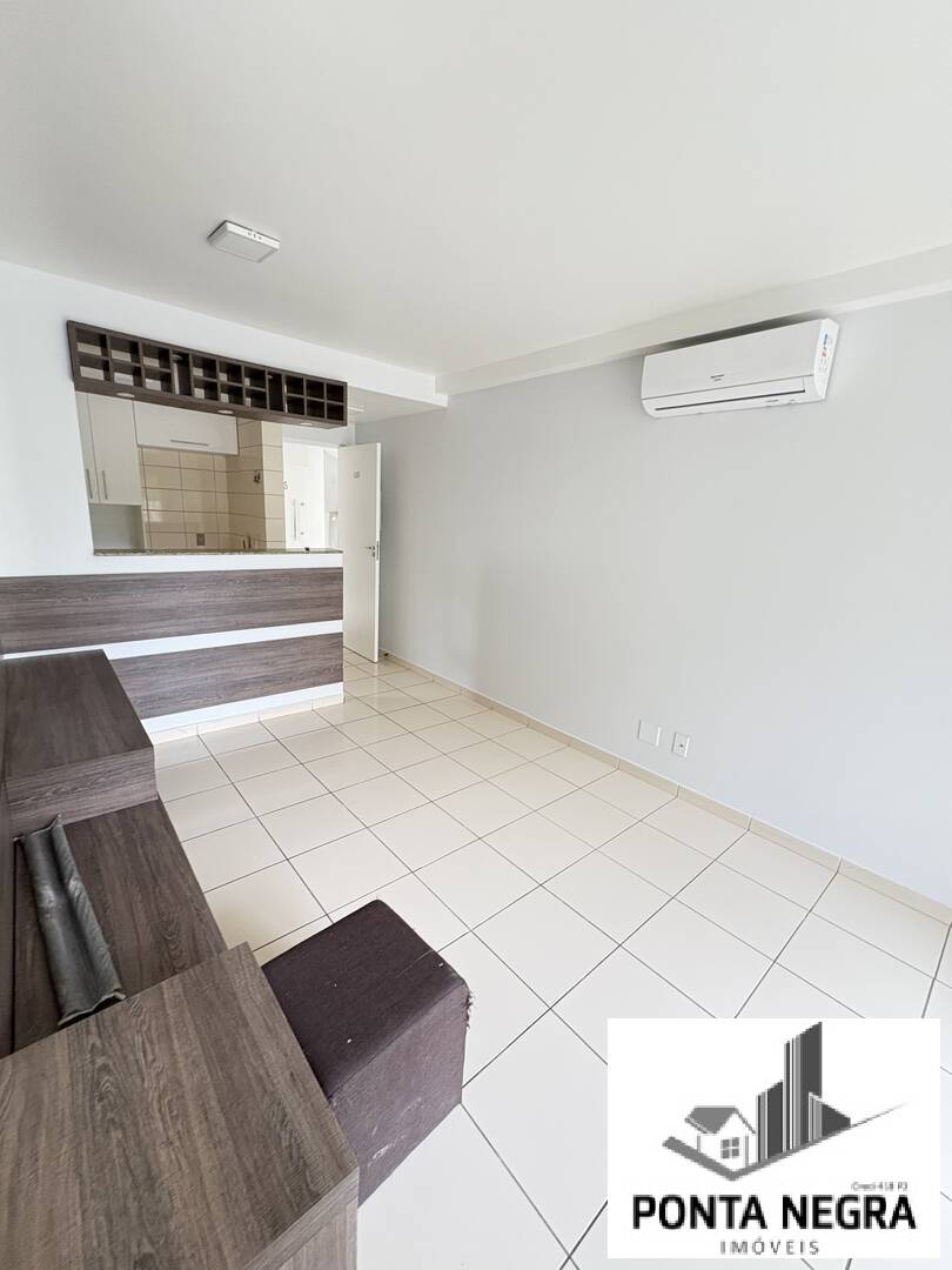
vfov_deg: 102.1
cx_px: 476
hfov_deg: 85.7
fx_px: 513
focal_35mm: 14
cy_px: 635
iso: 400
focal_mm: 2.22
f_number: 2.2
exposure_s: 1/60
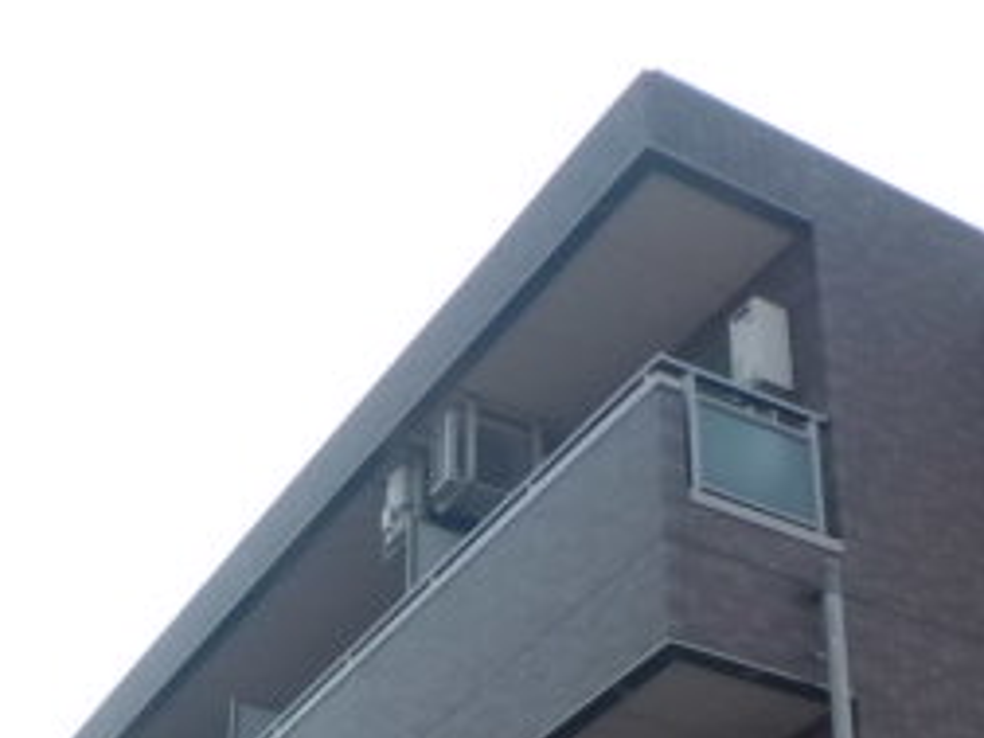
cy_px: 840
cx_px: 551
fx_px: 1876
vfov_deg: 21.0
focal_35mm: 66
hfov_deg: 29.4
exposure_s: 1/250
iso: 200
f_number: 7.9
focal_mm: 4.7
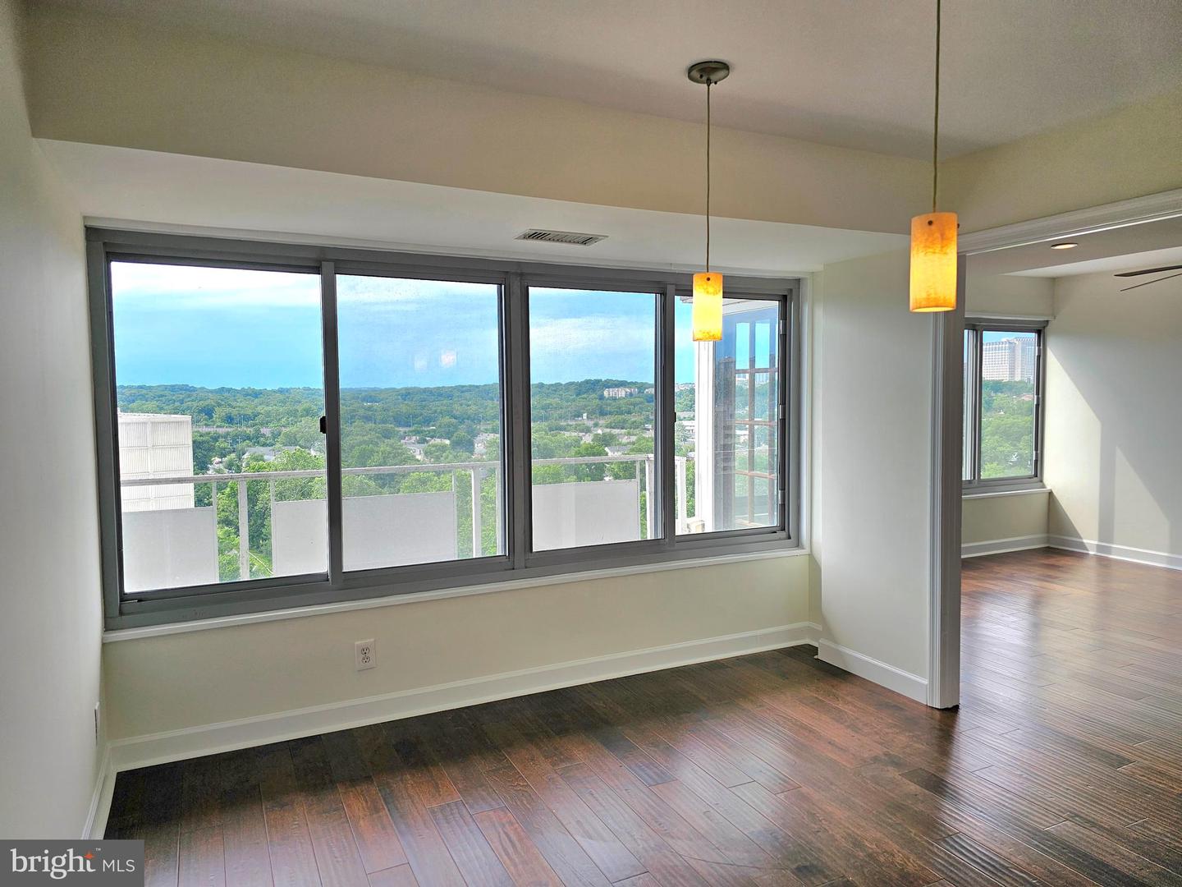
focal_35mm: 23
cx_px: 591
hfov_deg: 73.9
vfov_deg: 58.9
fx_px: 785
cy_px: 444
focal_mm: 6.3
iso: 12
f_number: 1.7
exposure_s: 1/120
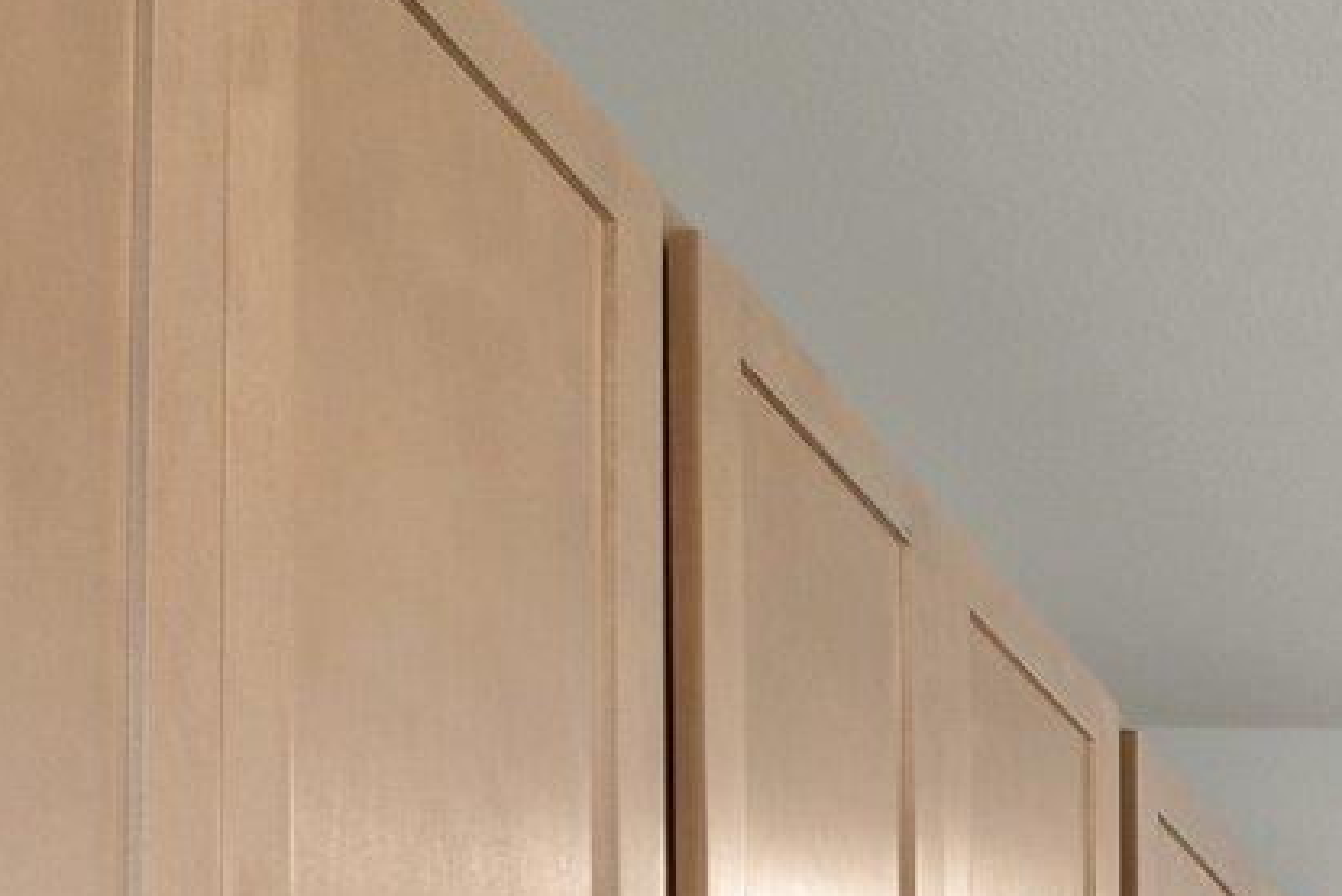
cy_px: 1774
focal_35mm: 74
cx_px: 2209
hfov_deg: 21.2
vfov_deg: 15.1
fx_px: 2759
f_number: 8
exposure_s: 1/15
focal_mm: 10
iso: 400
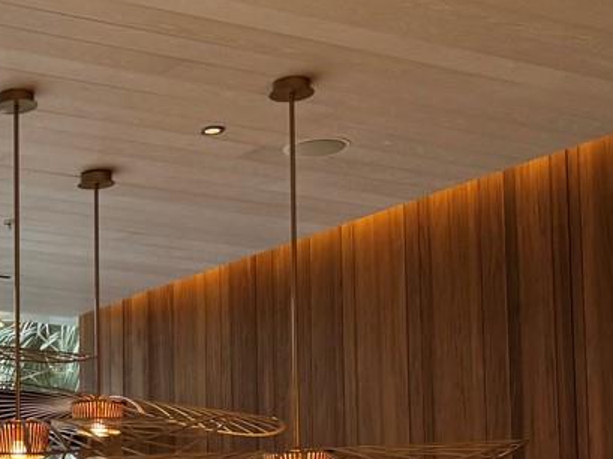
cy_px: 574
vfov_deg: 15.1
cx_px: -238
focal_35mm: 94
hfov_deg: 19.0
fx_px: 1663
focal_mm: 6.76
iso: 125
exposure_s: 1/120
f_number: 1.78
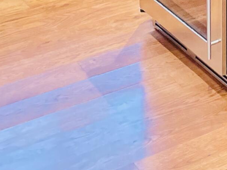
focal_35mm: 128
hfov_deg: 14.5
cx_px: 330
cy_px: -217
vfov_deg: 10.3
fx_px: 840
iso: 500
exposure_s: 1/40
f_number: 1.6
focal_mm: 4.2
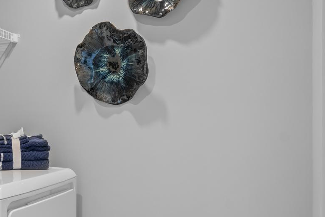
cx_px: 49
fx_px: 334
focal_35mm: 37
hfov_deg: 47.9
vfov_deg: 35.9
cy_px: 121
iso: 200
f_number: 7.1
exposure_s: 1/2
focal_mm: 14
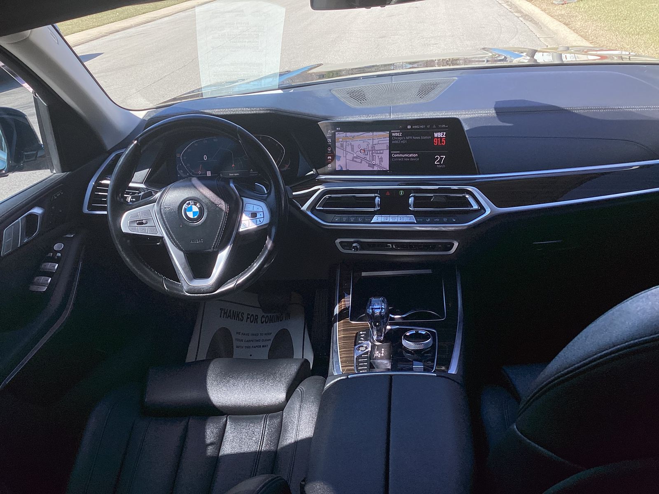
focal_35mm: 31
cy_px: 247
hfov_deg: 58.4
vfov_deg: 45.4
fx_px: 590
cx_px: 330
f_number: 2.4
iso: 25
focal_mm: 3.3
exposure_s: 1/347
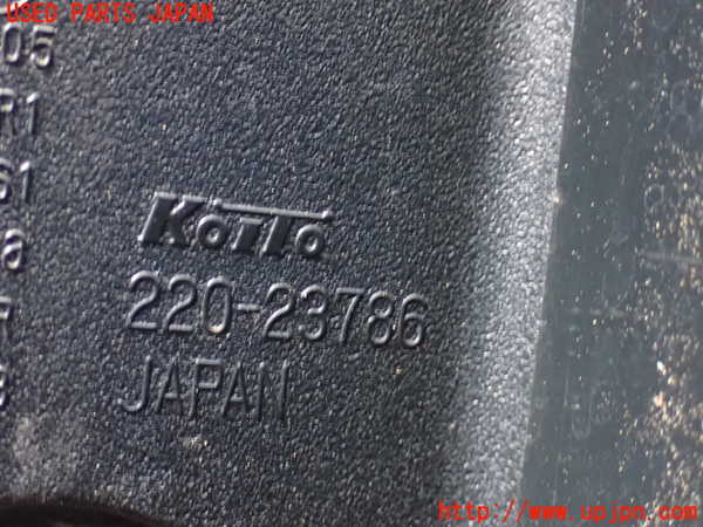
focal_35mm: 62
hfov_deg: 31.2
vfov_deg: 23.7
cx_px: 352
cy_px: 264
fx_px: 1259
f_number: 3.6
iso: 1600
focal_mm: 11.09
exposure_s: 1/8
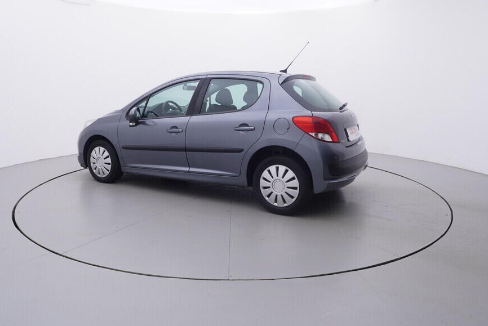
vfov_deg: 48.5
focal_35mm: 27
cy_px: 136
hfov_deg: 68.1
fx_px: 361
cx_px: 229
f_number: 5
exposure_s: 1/80
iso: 200
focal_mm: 15
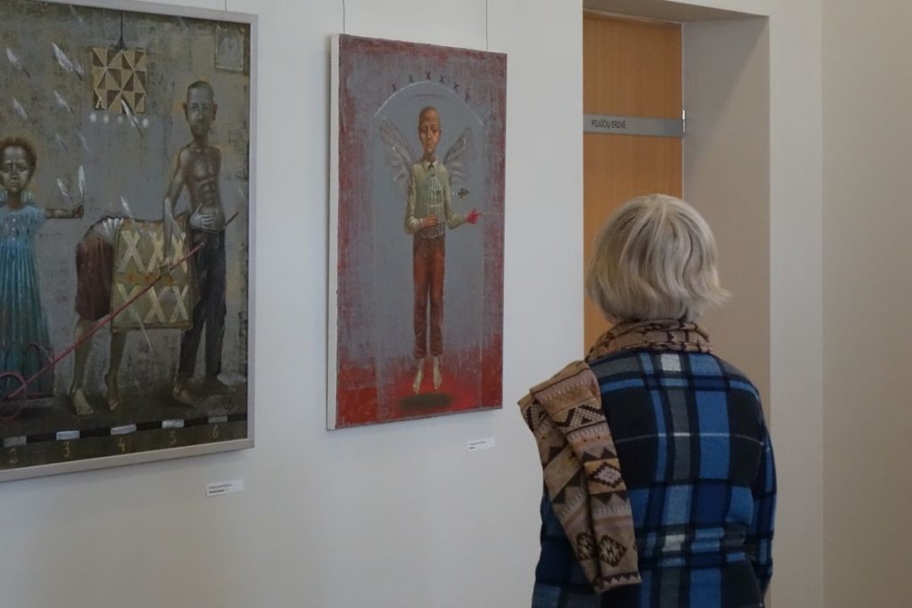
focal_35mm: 81
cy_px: 304
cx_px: 456
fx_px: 2052
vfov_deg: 16.9
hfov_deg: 25.1
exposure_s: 1/400
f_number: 4
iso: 3200
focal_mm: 29.84
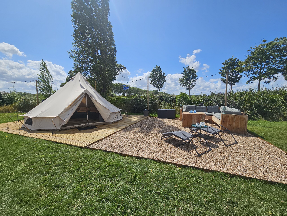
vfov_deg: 89.9
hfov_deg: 106.2
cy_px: 108
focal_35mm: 13
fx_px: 108
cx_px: 144
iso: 50
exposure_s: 1/3903
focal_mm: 2.2
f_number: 2.2
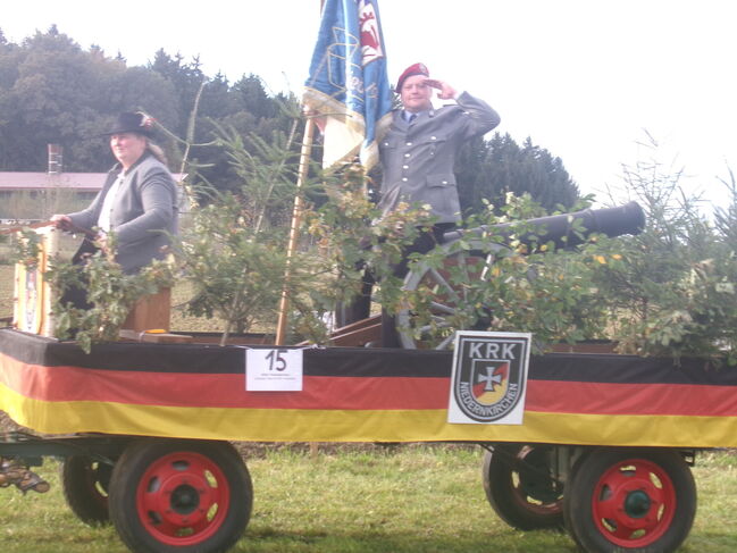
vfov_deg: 15.2
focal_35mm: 97
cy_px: 276
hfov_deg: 20.2
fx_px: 2066
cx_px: 368
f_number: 5.2
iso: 100
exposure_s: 1/75
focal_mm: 17.5
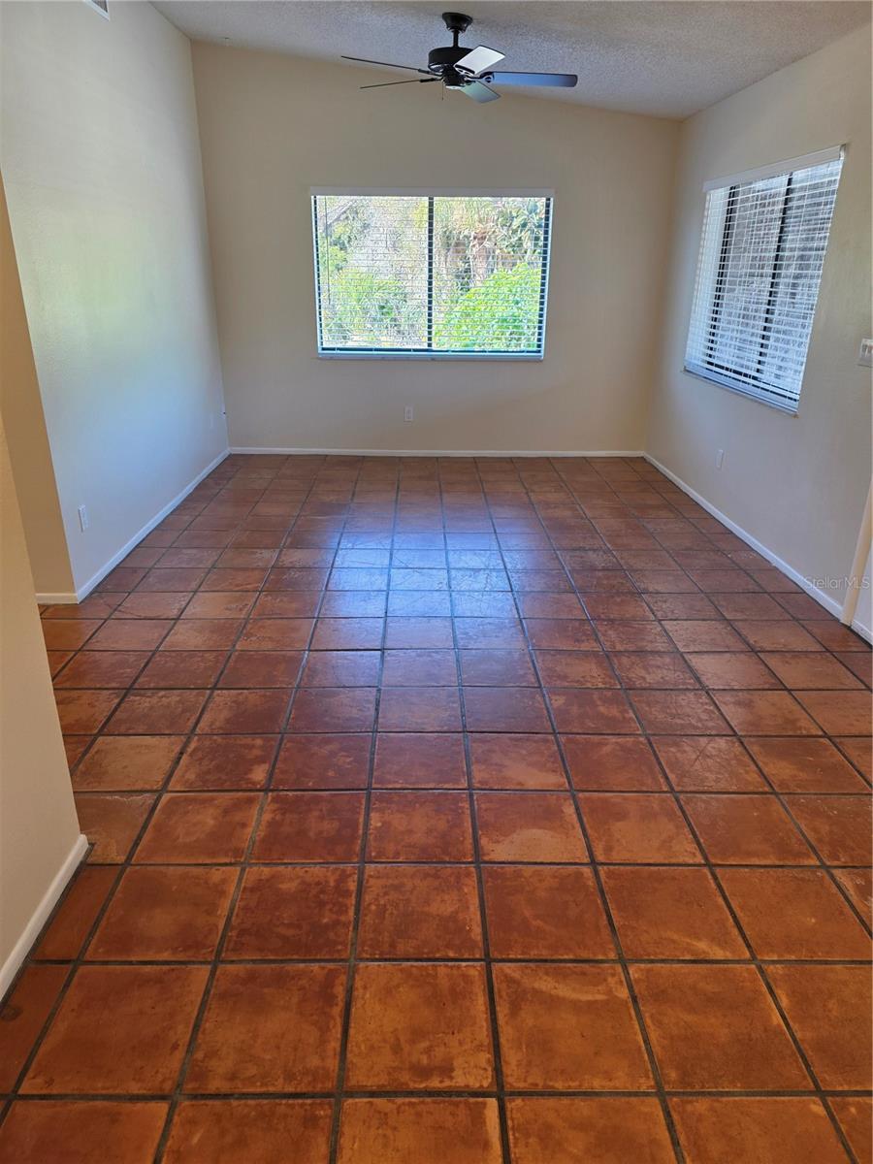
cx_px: 436
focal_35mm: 23
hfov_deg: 58.9
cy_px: 582
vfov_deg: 73.9
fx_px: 773
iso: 80
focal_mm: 6.3
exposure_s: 1/120
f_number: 1.7
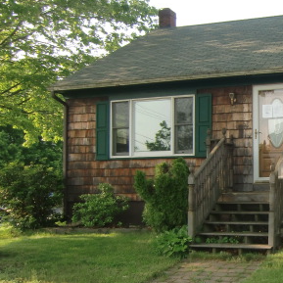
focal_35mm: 47
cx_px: 290
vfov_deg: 36.0
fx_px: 435
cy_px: 152
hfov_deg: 32.8
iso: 64
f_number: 3.2
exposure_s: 1/160
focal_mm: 4.3
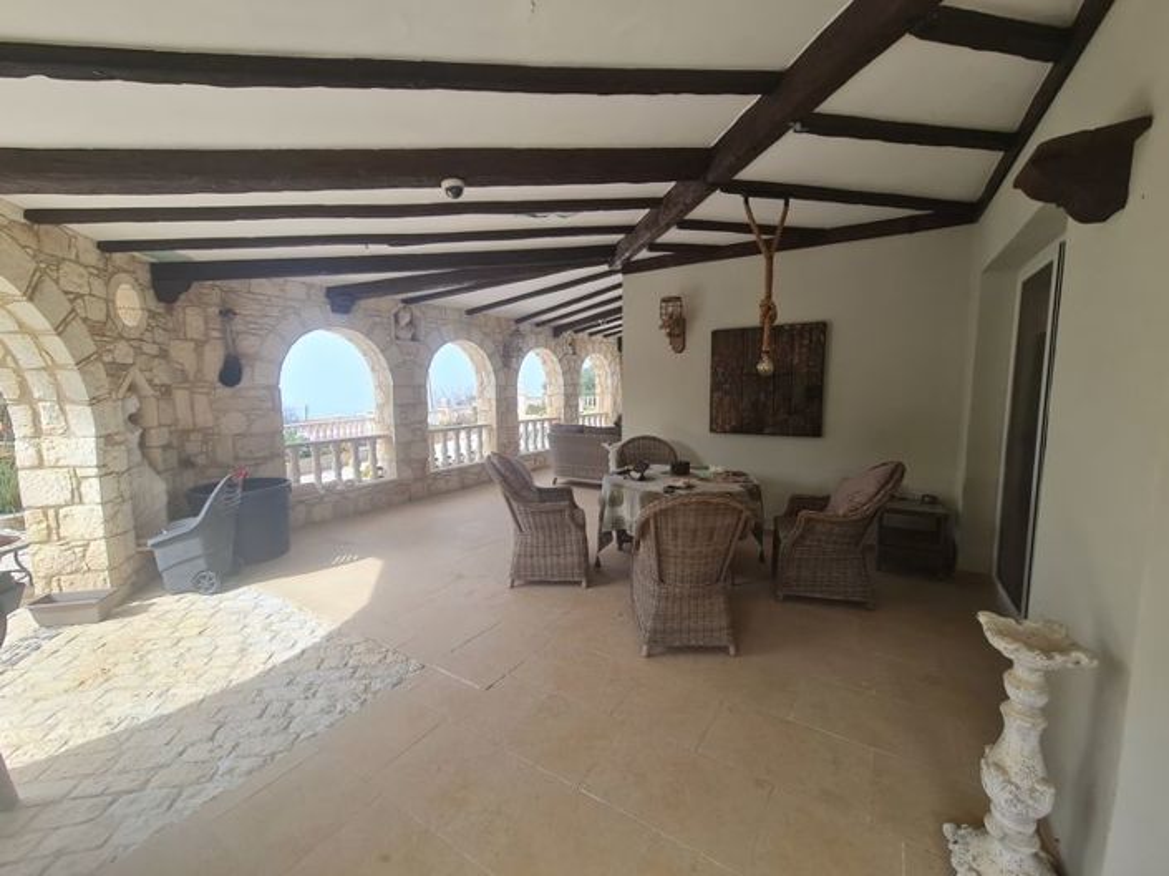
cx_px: 584
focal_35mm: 13
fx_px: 439
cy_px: 438
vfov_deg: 89.9
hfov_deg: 106.2
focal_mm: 2.2
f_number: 2.2
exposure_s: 1/481
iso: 64
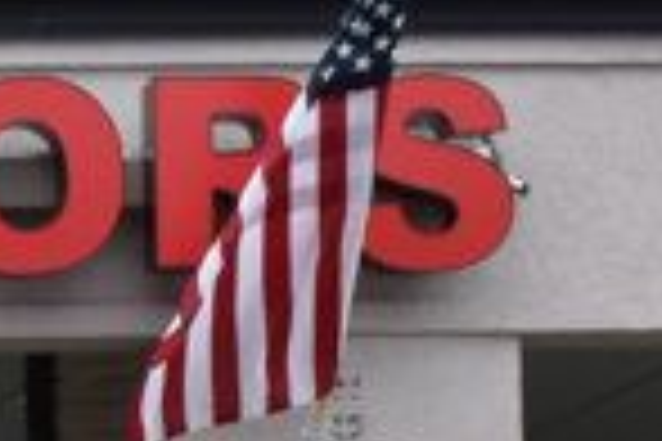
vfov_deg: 5.2
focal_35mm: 251
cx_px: -549
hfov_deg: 7.9
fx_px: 4615
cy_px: 1238
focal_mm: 24
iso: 400
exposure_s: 1/250
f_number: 10
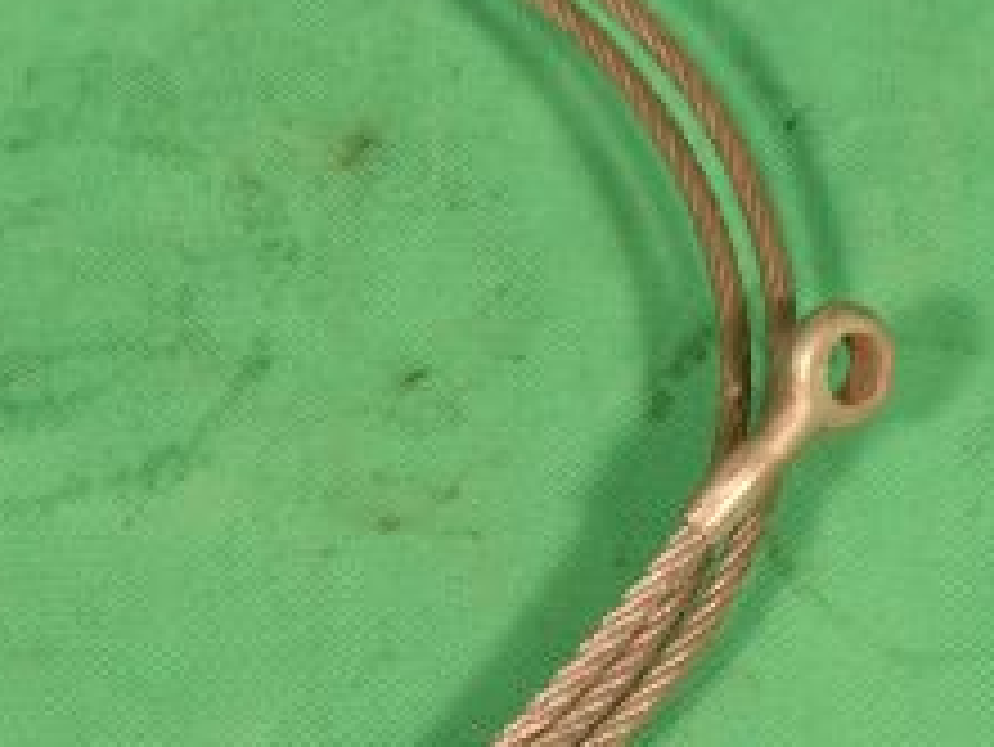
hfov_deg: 13.2
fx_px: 4281
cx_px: 382
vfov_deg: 10.0
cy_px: 356
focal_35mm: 149
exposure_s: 1/60
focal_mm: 38
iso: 1000
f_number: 16
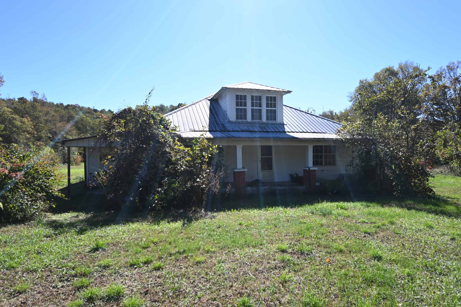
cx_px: 230
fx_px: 269
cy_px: 154
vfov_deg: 59.4
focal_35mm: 21
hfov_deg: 81.2
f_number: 6.3
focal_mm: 14
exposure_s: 1/320
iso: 100
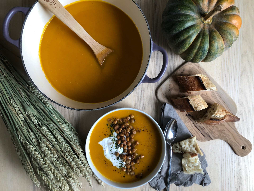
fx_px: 205
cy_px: 96
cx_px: 127
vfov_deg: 49.7
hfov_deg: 63.4
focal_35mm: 28
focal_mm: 3.99
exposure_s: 1/45
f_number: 1.8
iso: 32
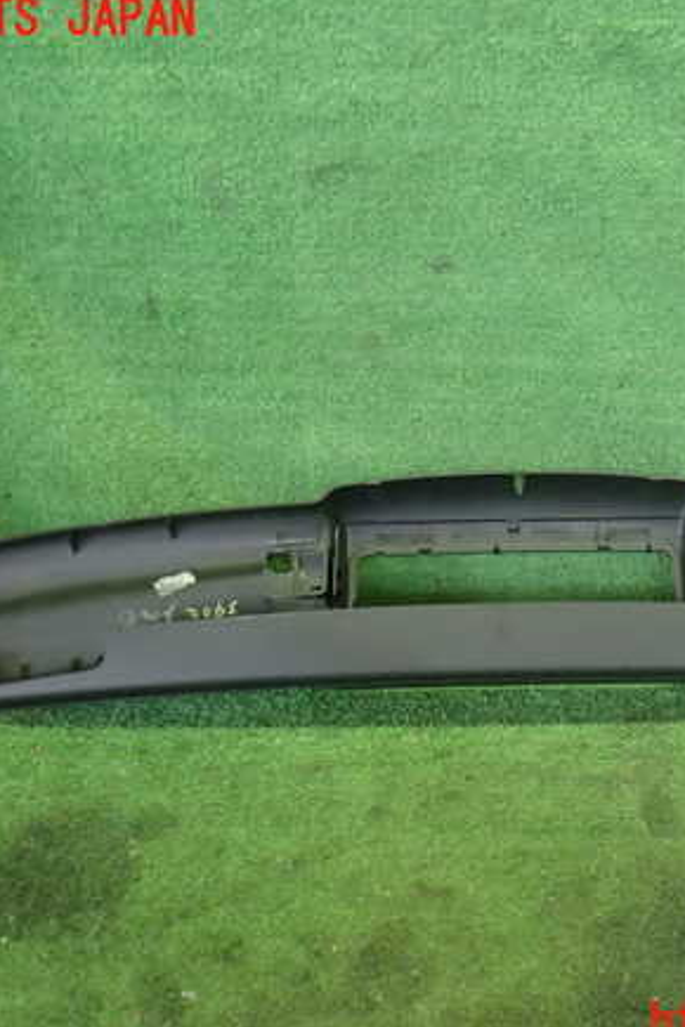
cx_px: 475
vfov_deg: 45.4
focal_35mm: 43
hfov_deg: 30.9
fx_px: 1227
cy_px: 522
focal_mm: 5.4
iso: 640
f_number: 2.3
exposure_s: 1/30
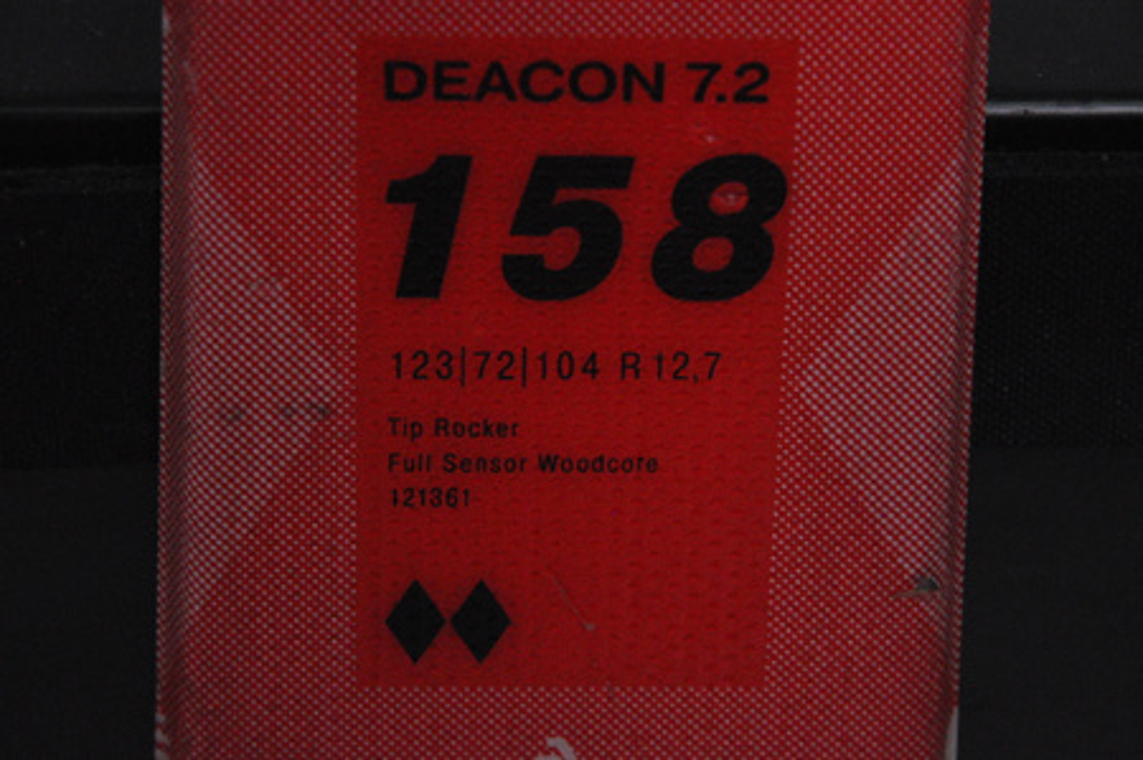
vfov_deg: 8.7
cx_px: 572
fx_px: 4995
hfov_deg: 13.1
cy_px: 380
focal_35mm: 158
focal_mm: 105
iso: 3200
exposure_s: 1/125
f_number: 9.5
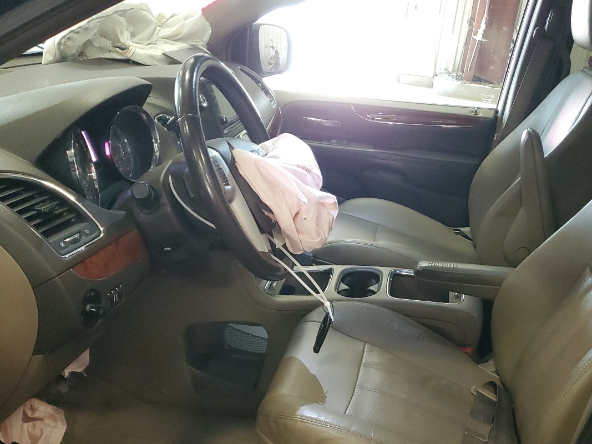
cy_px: 330
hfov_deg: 47.7
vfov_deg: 36.0
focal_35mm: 39
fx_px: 667
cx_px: 346
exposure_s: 1/60.2
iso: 397
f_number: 1.5
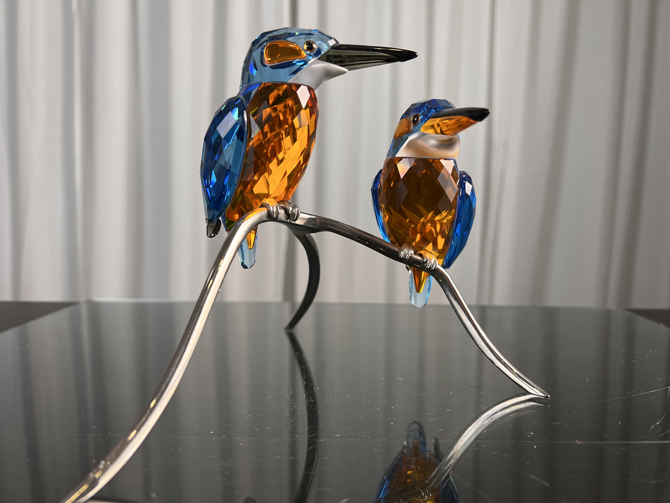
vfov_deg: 53.1
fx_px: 503
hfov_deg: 67.3
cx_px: 335
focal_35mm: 26
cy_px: 252
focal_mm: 5.7
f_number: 1.5
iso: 125
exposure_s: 1/100
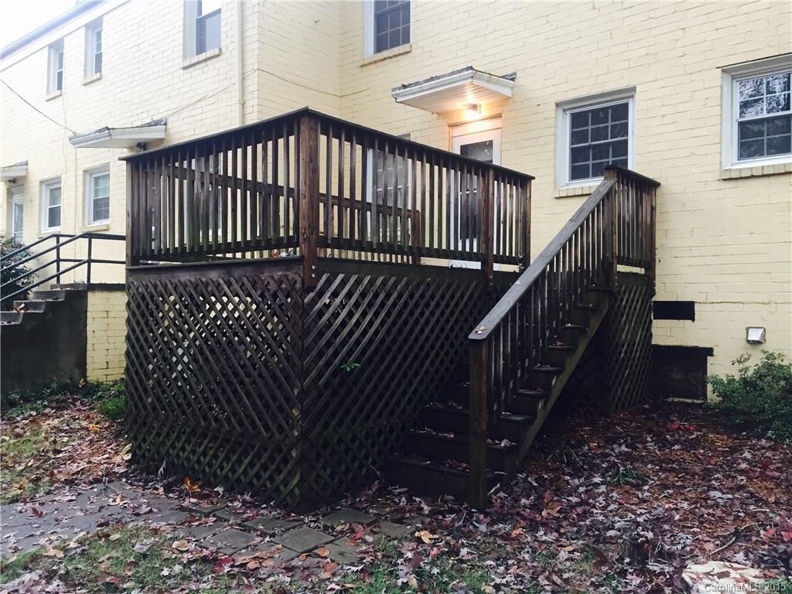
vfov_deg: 48.2
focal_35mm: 29
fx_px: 664
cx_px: 396
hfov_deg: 61.7
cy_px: 297
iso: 40
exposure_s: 1/30
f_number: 2.2
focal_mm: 4.15
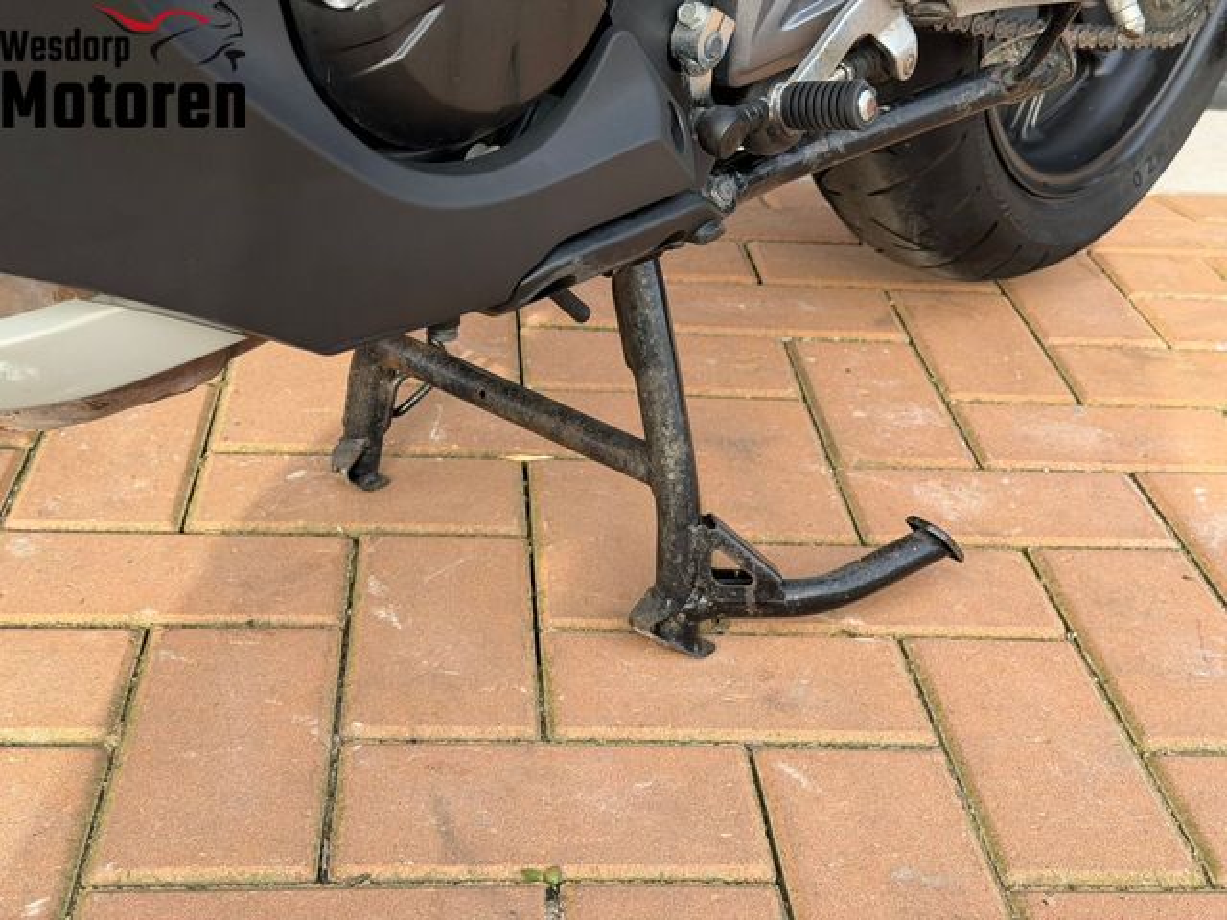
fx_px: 1701
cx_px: 614
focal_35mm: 48
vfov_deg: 30.3
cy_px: 460
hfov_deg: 39.7
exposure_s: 1/549
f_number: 1.78
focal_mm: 6.76
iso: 80
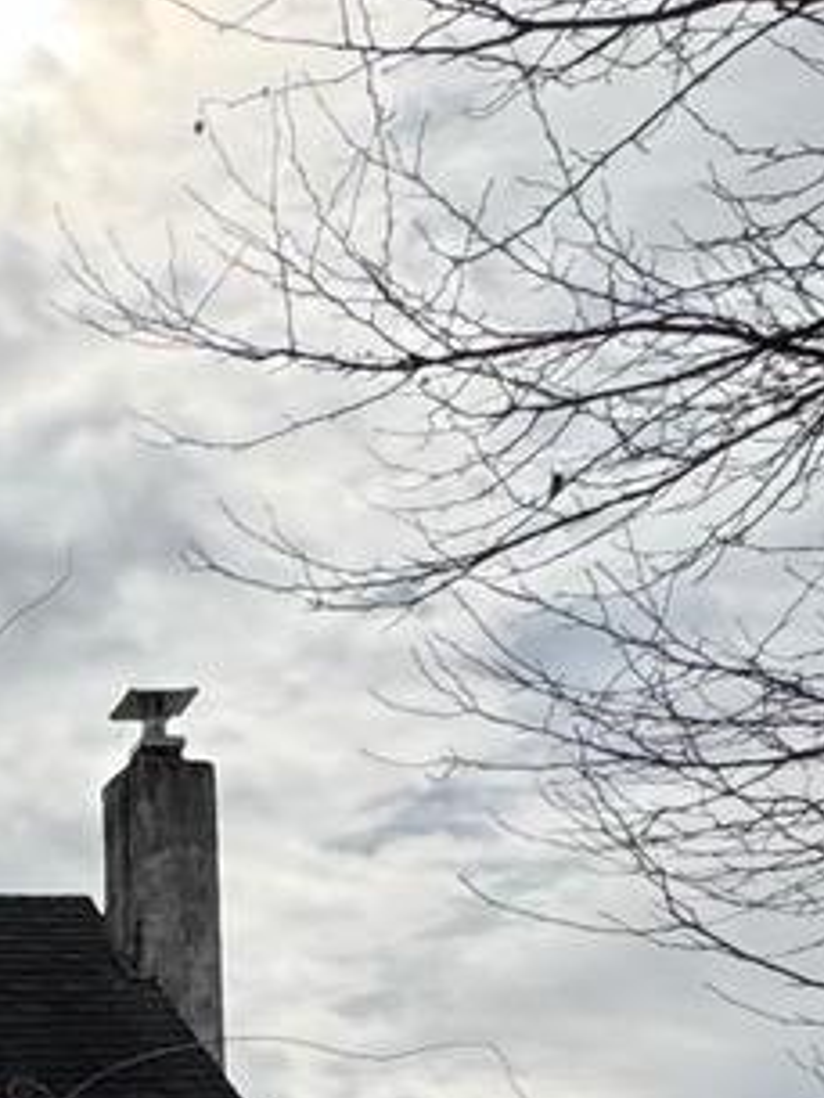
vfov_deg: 19.1
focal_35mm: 94
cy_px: 1469
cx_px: -669
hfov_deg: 14.0
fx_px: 2981
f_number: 2.2
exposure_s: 1/4630
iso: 32
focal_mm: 2.22
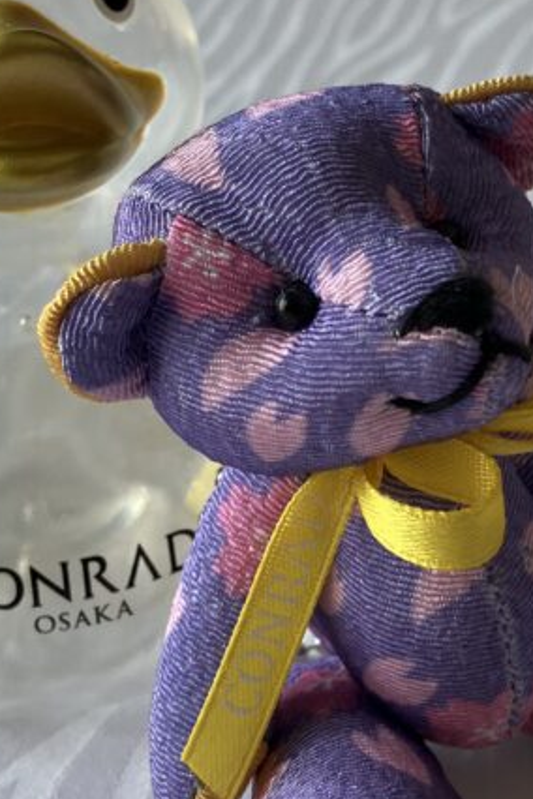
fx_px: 1554
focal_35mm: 70
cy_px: 334
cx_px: 272
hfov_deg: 19.5
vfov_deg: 28.8
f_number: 1.8
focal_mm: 3.99
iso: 40
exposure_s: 1/120
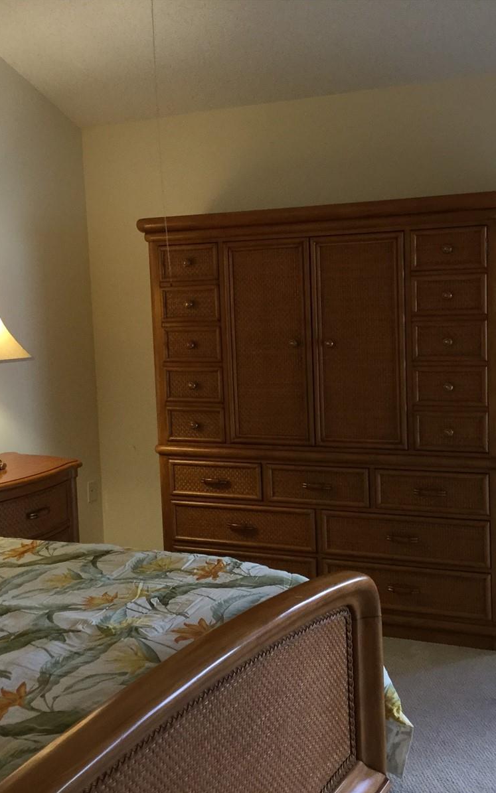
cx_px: 262
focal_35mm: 44
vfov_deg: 45.3
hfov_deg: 29.2
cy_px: 397
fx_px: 952
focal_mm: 3.3
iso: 80
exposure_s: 1/30
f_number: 2.4
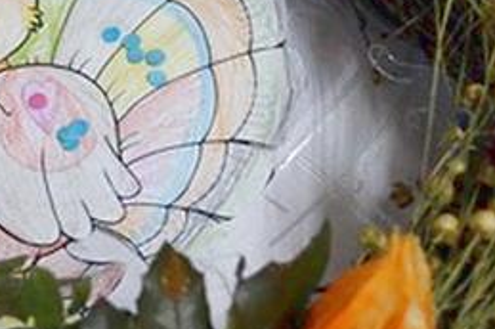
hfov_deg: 14.8
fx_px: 1895
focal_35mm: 138
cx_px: 115
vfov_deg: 9.9
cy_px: 86
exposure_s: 1/80
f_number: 4.5
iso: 3200
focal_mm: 28
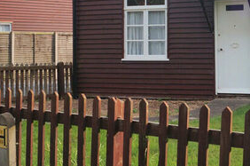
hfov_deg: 29.5
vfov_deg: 19.9
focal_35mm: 67
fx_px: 464
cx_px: 199
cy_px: 16
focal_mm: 18
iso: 100
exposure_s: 1/100
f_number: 9
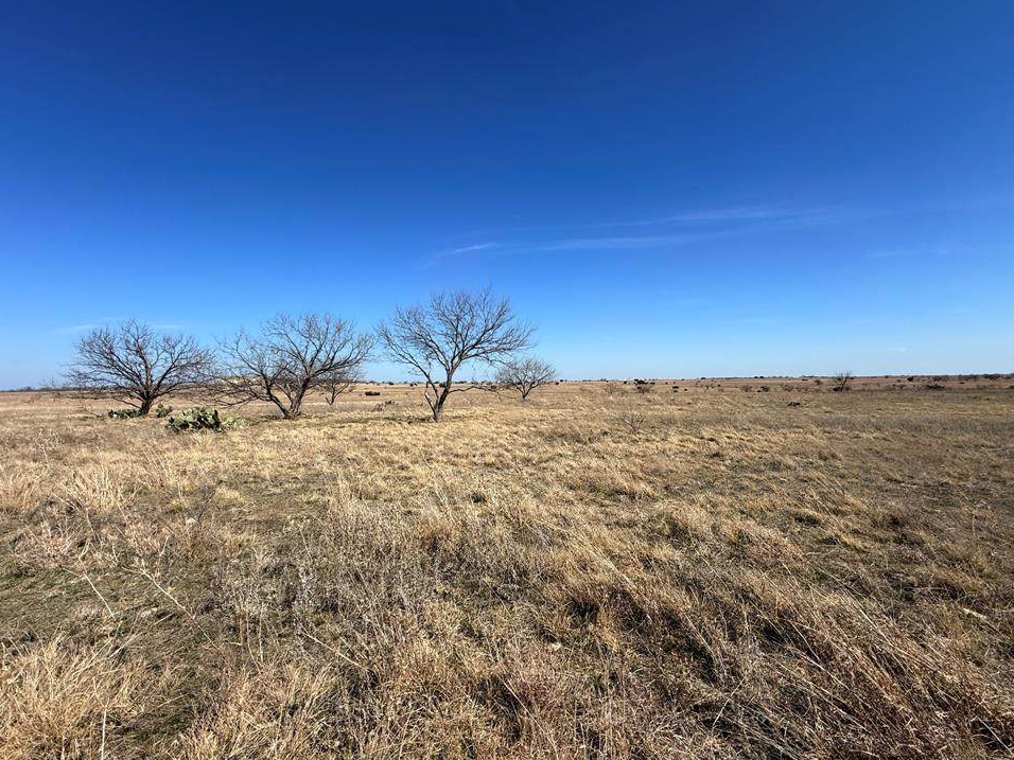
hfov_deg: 98.2
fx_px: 439
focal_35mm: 15
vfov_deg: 81.7
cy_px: 377
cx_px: 513
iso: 50
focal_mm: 2.22
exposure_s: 1/2841
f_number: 2.2
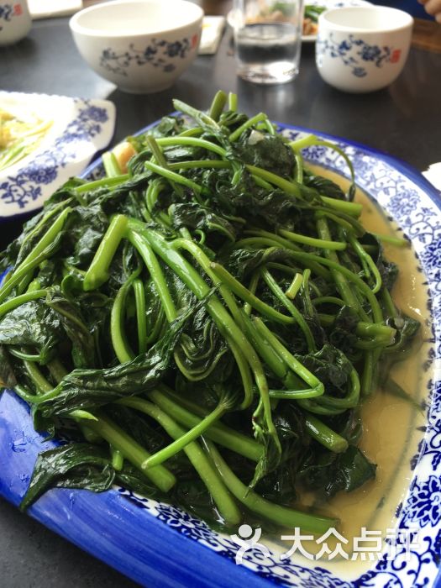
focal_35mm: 29
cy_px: 294
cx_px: 220
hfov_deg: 48.2
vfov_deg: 61.7
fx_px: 493
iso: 25
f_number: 2.2
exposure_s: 1/50
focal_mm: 4.15
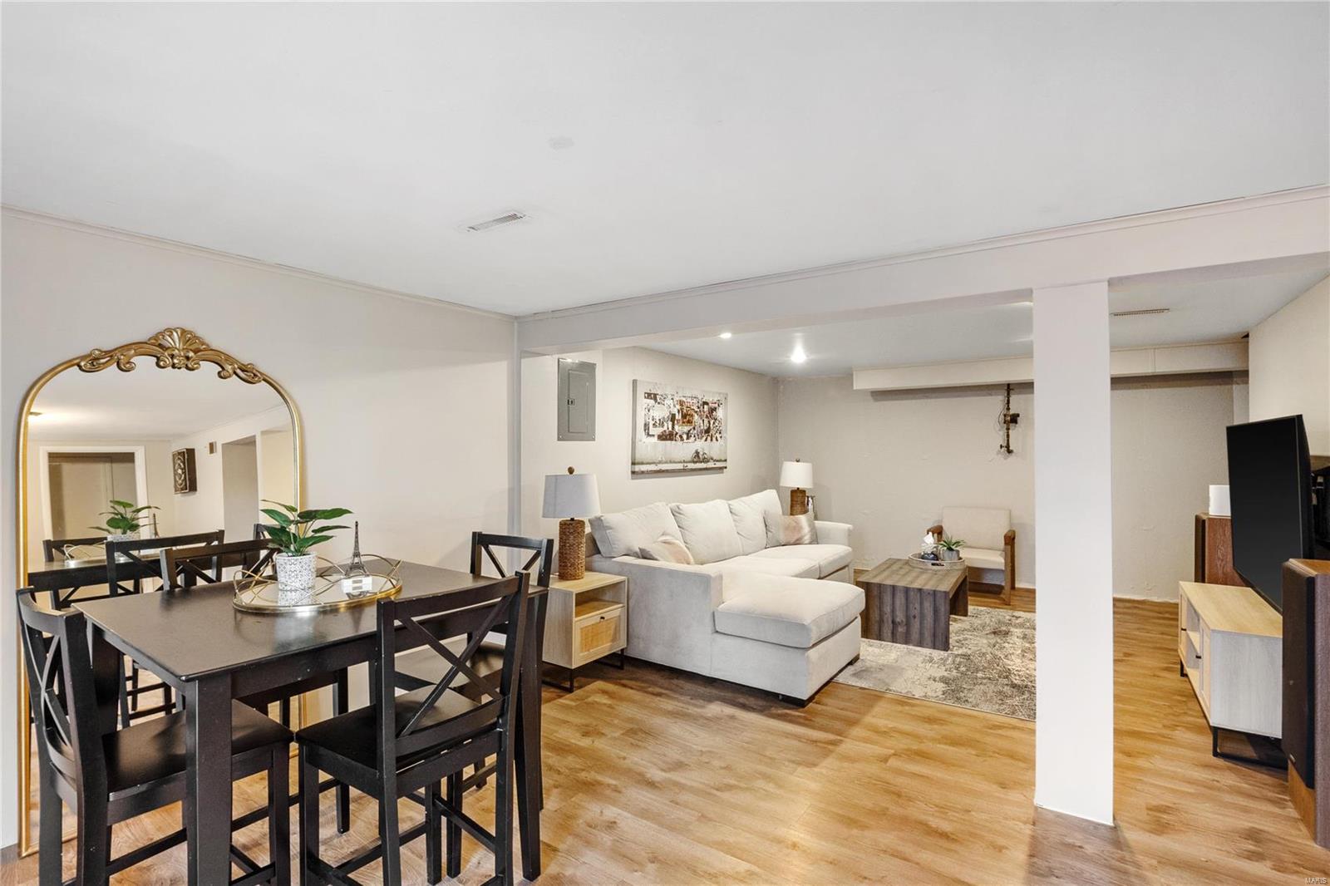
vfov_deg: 73.7
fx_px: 591
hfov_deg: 96.7
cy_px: 443
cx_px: 665
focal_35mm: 16
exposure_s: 2.5
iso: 400
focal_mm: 8
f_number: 8
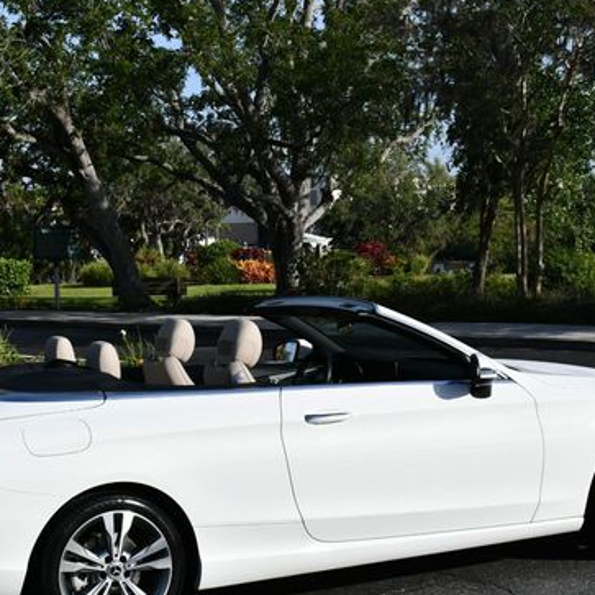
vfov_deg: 24.0
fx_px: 1400
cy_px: 333
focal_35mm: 72
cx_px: 248
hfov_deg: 24.0
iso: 100
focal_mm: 24
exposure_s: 1/400
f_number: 10
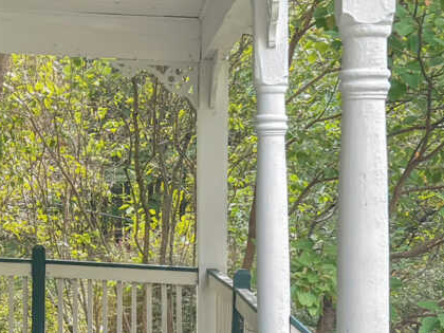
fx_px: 1501
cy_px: 228
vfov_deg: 12.6
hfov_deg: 16.2
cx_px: -81
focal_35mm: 117
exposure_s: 1/270
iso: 80
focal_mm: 6.86
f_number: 1.8
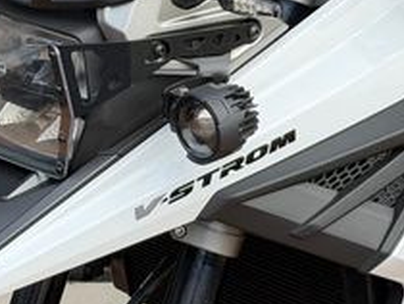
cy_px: -85
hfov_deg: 13.5
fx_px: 1706
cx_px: 254
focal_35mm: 146
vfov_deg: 10.0
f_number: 1.78
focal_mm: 6.76
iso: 80
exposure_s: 1/2494
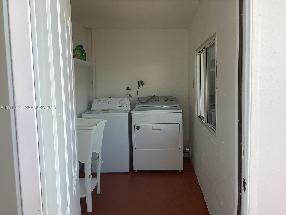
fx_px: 256
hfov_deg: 58.4
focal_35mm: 31
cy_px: 108
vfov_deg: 45.4
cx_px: 143
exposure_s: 1/120
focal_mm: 3.3
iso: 32
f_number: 2.4
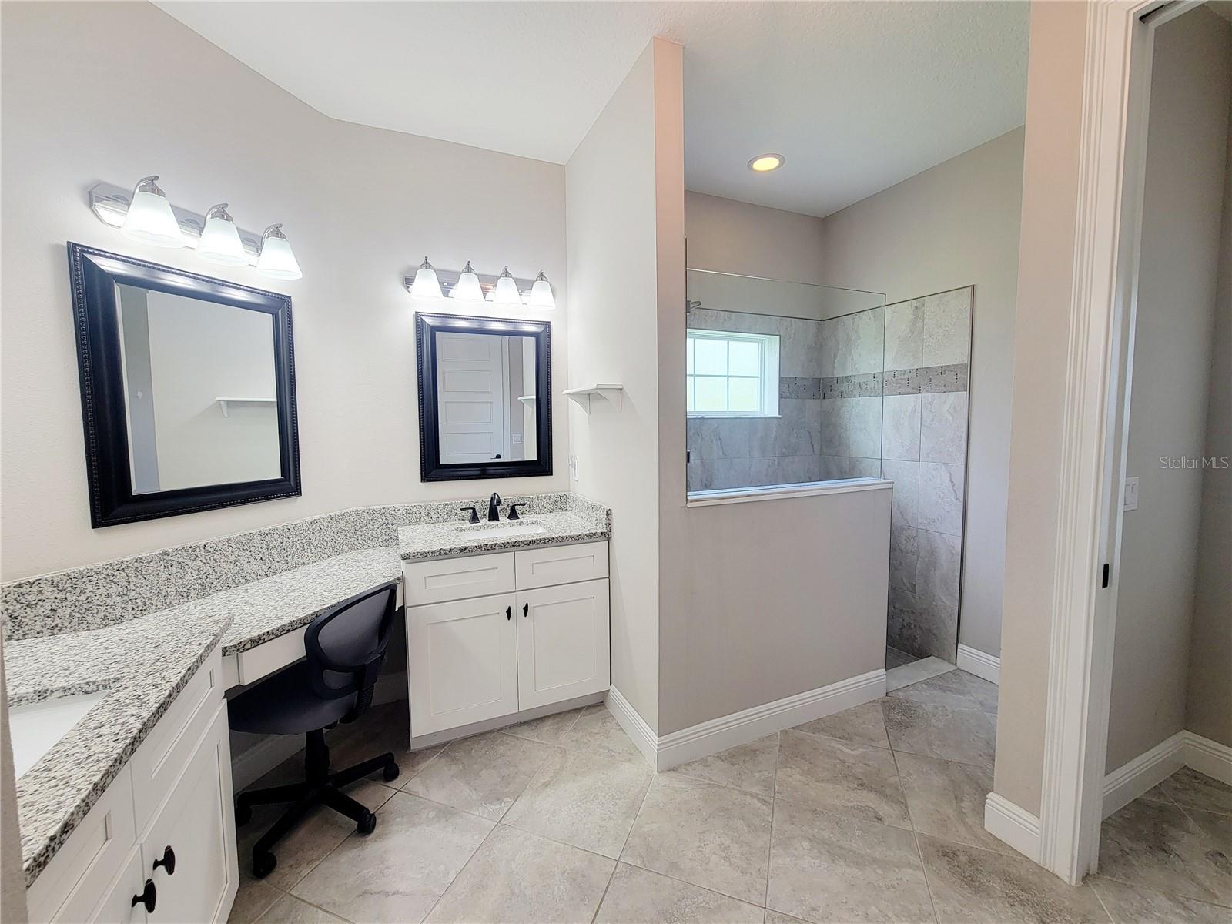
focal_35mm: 13
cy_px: 462
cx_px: 616
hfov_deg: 106.2
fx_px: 463
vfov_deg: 89.9
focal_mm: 2.2
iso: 64
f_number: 2.2
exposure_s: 1/60.2
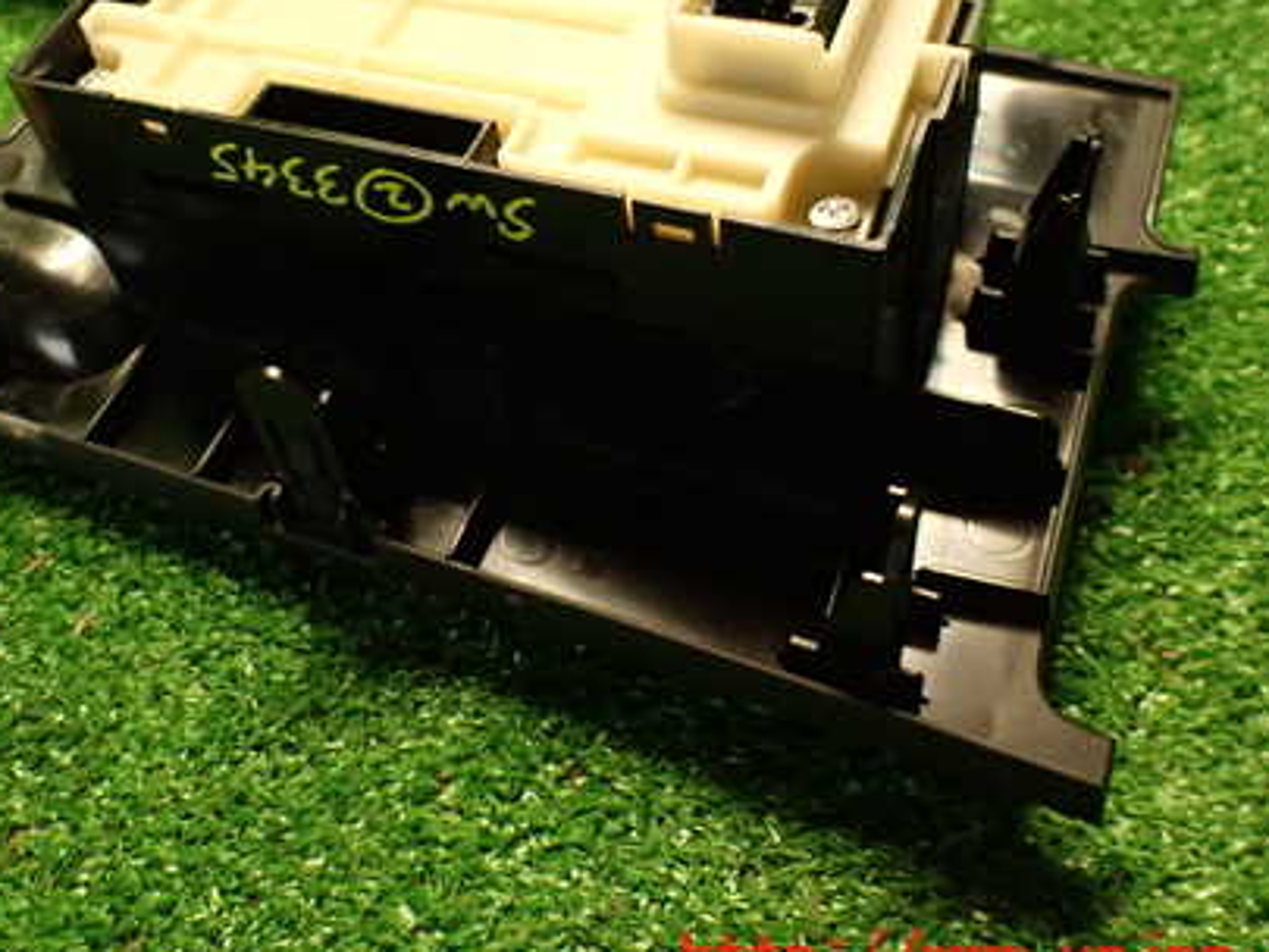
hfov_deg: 49.5
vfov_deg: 38.1
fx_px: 1357
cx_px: 448
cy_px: 298
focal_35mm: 37
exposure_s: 1/30
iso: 400
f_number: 2
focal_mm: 4.5
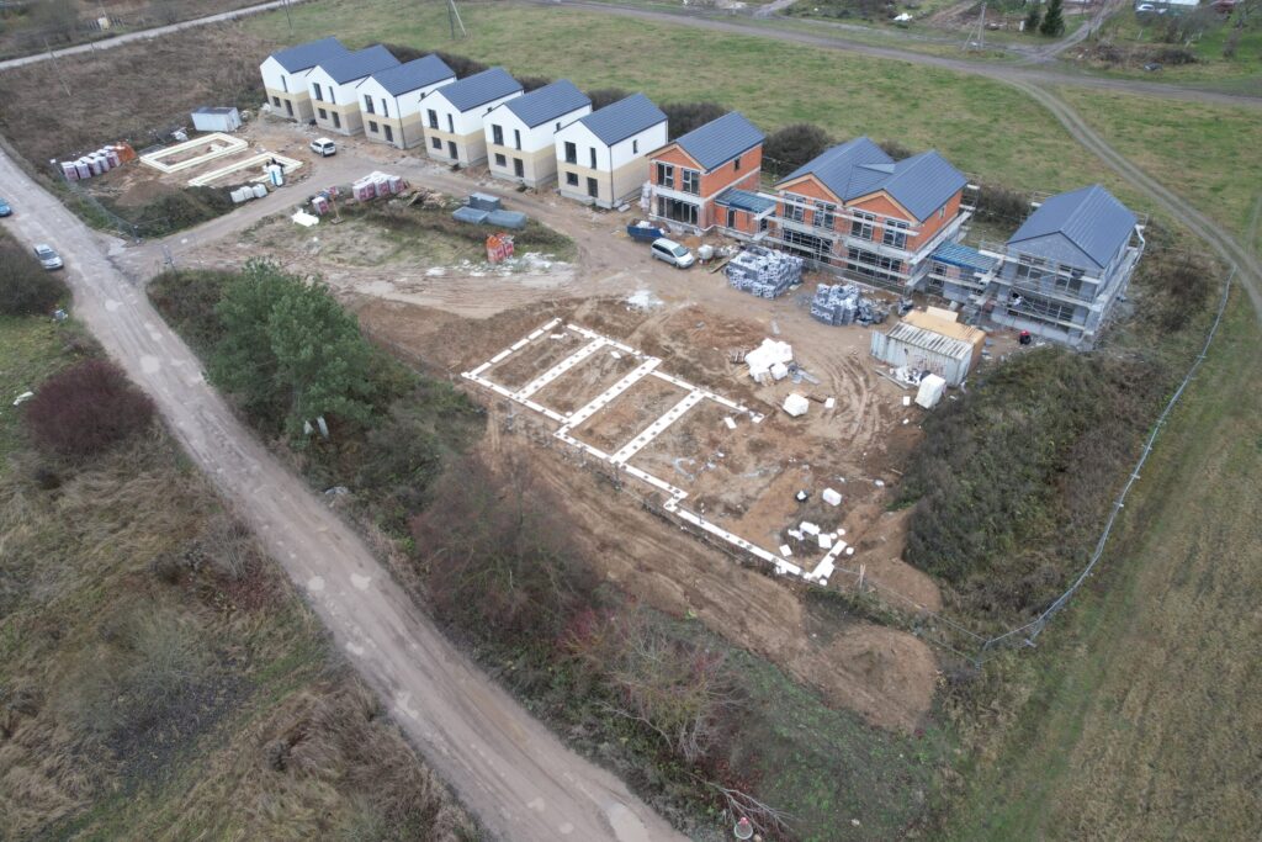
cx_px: 631
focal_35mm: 22
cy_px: 421
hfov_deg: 78.6
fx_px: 771
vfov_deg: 57.2
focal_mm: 8.38
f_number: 2.8
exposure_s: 1/50
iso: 100
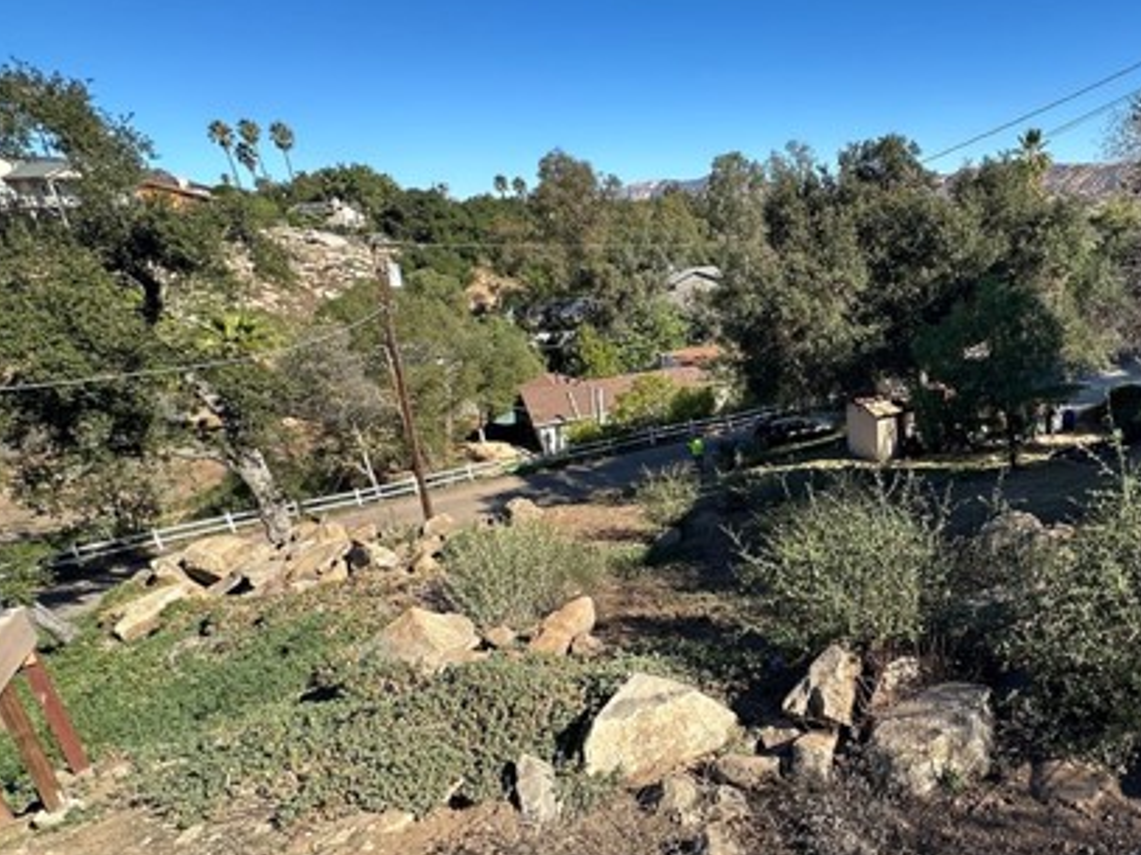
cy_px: 460
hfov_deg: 71.3
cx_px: 852
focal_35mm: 22
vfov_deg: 61.0
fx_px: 725
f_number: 2.2
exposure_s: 1/518
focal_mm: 2.22
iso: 40
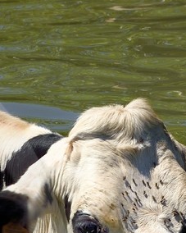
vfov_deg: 1.8
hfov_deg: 1.5
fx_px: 7270
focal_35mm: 1056
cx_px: -262
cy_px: 318
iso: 200
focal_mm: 200
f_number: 14
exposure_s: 1/250
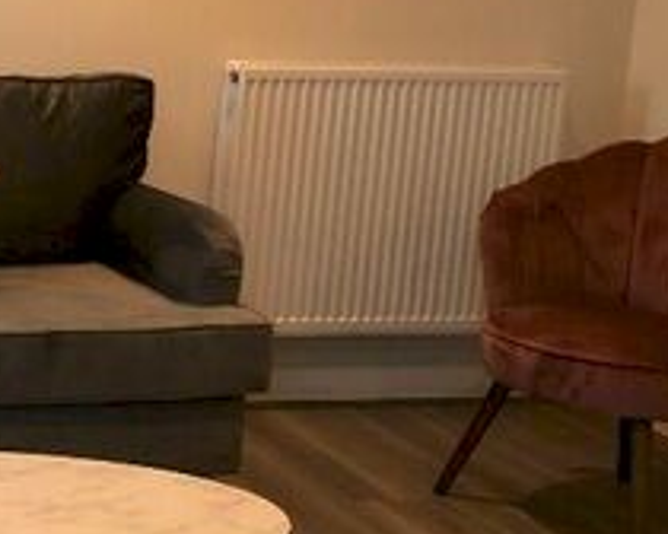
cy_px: 230
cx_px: -235
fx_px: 1799
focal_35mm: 91
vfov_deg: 16.9
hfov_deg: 19.2
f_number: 1.8
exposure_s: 1/25
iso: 32
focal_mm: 3.99
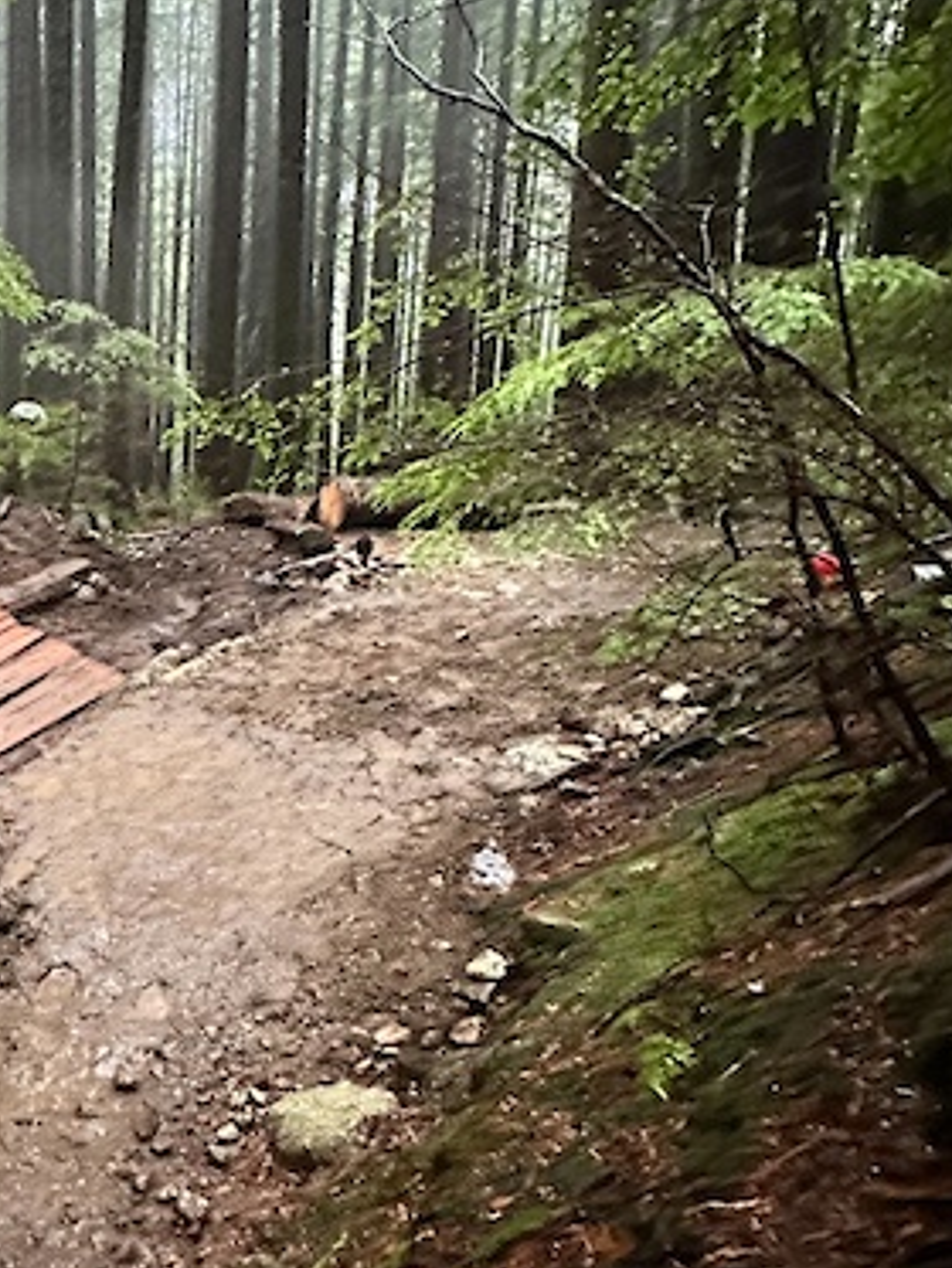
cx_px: 3
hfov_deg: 41.0
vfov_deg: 59.7
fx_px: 1099
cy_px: 537
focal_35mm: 30
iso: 1600
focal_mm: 2.22
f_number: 2.2
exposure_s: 1/30
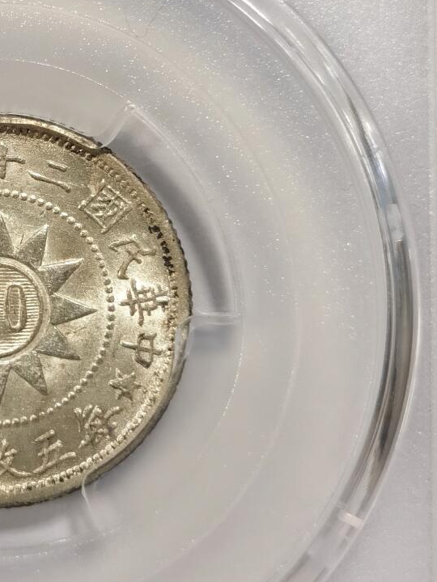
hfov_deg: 10.9
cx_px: -10
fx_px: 2272
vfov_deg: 14.5
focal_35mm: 135
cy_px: 112
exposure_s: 1/100
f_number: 16
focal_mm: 5.56
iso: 80
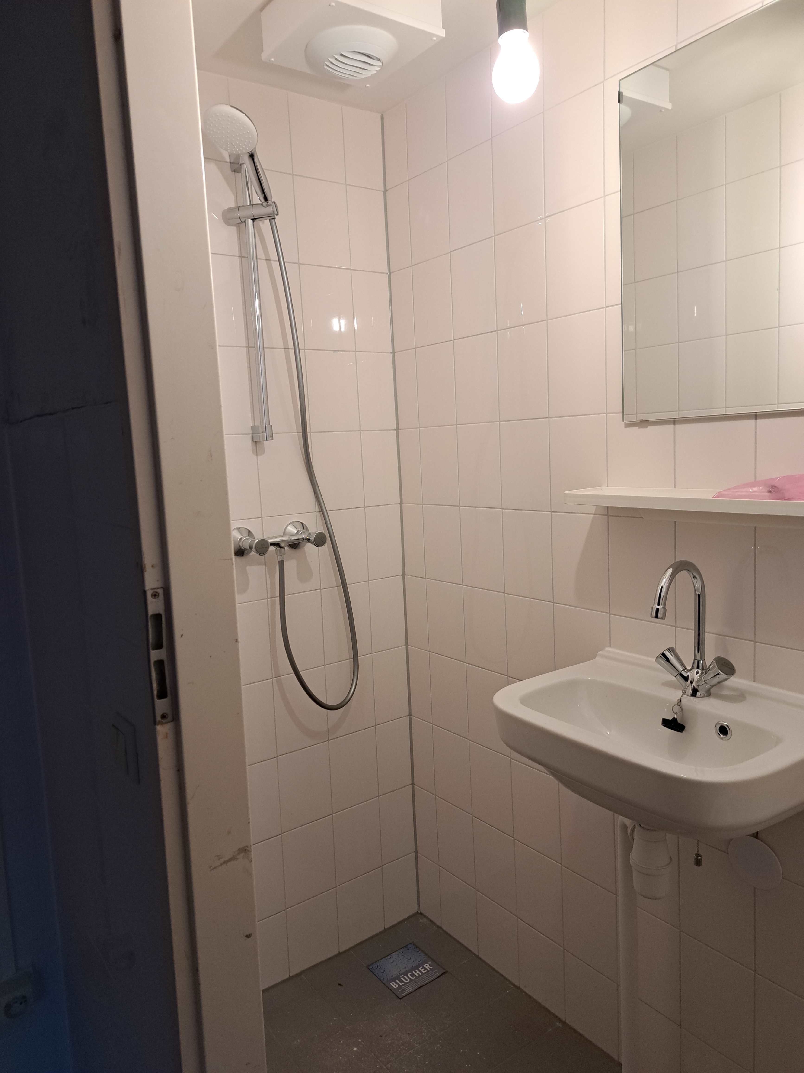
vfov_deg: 71.6
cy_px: 536
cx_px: 402
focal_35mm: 24
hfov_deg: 56.8
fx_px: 743
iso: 160
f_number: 1.8
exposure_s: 1/50
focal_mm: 5.23
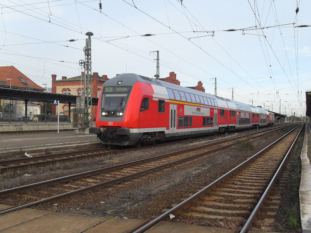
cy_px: 116
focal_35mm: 40
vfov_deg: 36.0
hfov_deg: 46.8
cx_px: 156
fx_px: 359
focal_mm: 7.1
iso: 80
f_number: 7.7
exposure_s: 1/90
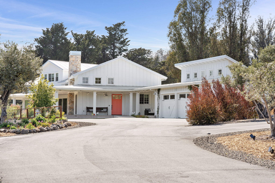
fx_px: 519
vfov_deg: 20.0
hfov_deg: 29.7
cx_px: 138
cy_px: 92
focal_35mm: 68
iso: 400
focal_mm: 68
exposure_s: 1/250
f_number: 10
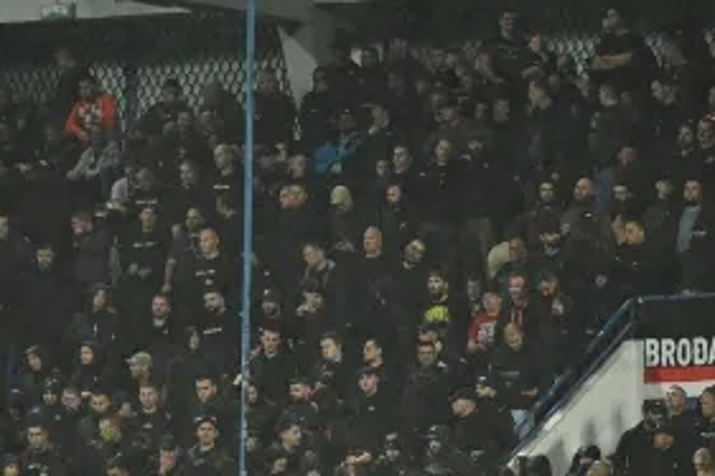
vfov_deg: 2.7
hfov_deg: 4.1
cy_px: 347
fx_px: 9944
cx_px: 265
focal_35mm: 501
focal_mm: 185
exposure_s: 1/1600
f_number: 2.8
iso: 3200
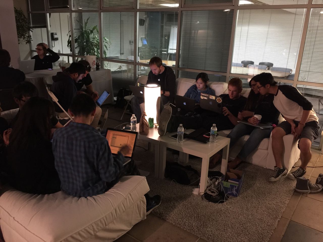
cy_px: 121
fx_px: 271
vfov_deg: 48.2
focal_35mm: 29
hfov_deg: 61.7
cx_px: 162
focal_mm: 4.15
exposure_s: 1/4
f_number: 2.2
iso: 80
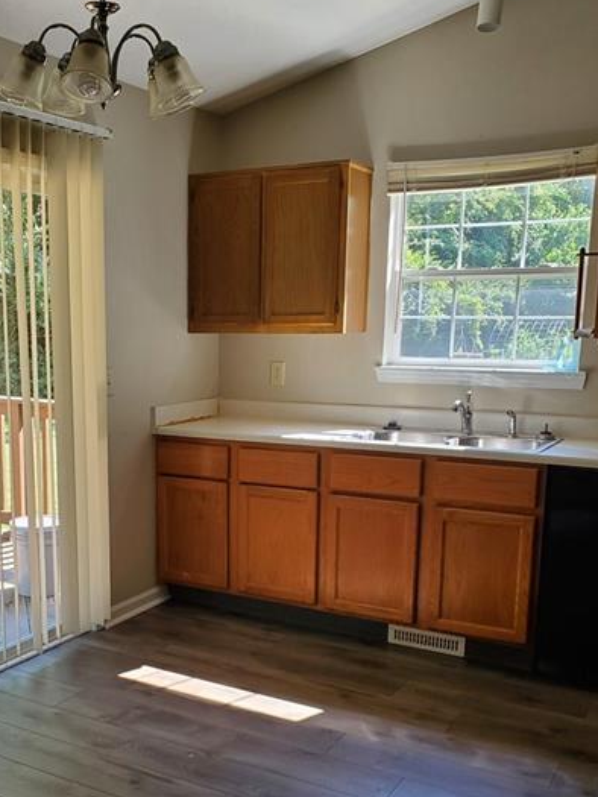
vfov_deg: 48.6
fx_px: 875
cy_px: 486
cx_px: 188
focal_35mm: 38
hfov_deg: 37.2
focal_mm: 4.3
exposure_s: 1/120
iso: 80
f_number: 2.4
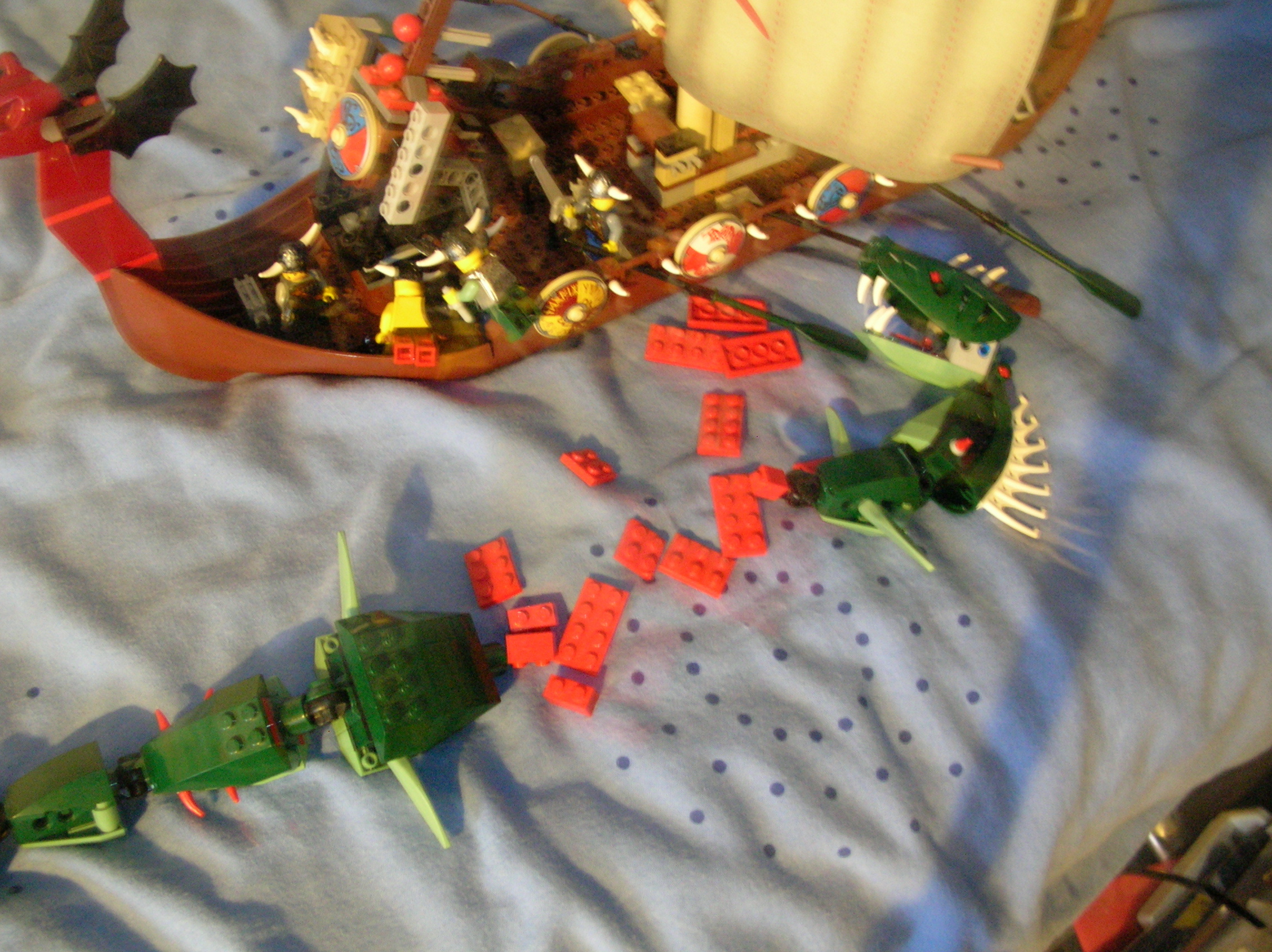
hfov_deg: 52.7
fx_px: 1285
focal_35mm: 35
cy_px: 476
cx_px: 636
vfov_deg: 40.6
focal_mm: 5.8
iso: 200
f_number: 2.8
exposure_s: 1.6
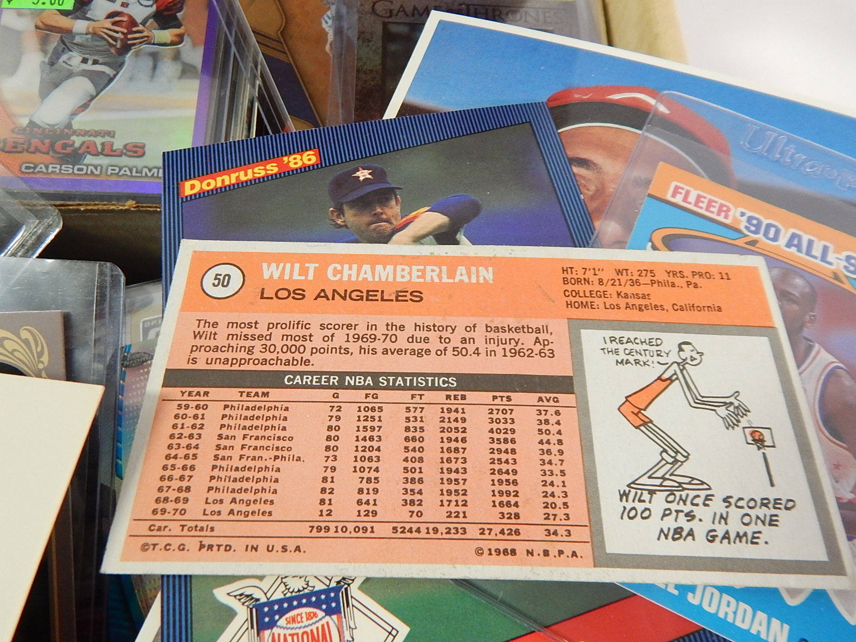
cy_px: 321
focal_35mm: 25
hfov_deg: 69.4
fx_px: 618
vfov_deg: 54.9
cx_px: 428
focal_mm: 4.5
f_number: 3.1
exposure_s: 1/40
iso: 400
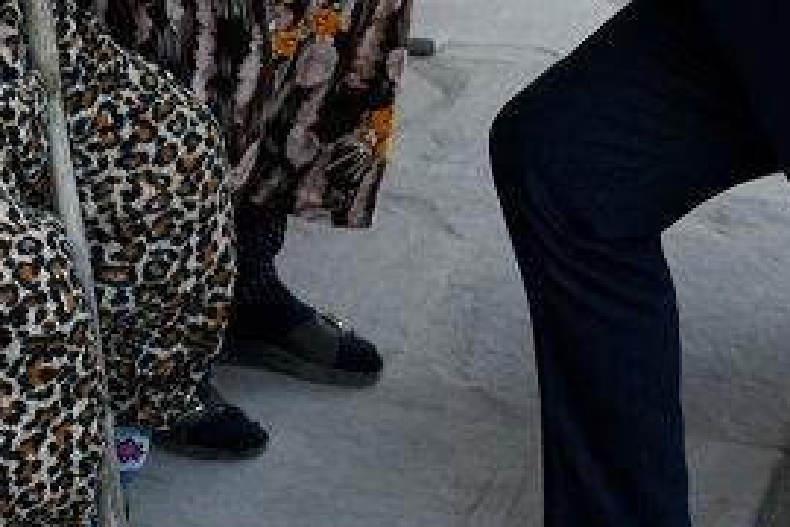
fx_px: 2984
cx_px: 161
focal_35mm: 136
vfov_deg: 9.7
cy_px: -365
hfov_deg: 15.0
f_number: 4
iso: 100
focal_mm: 22
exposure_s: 1/60
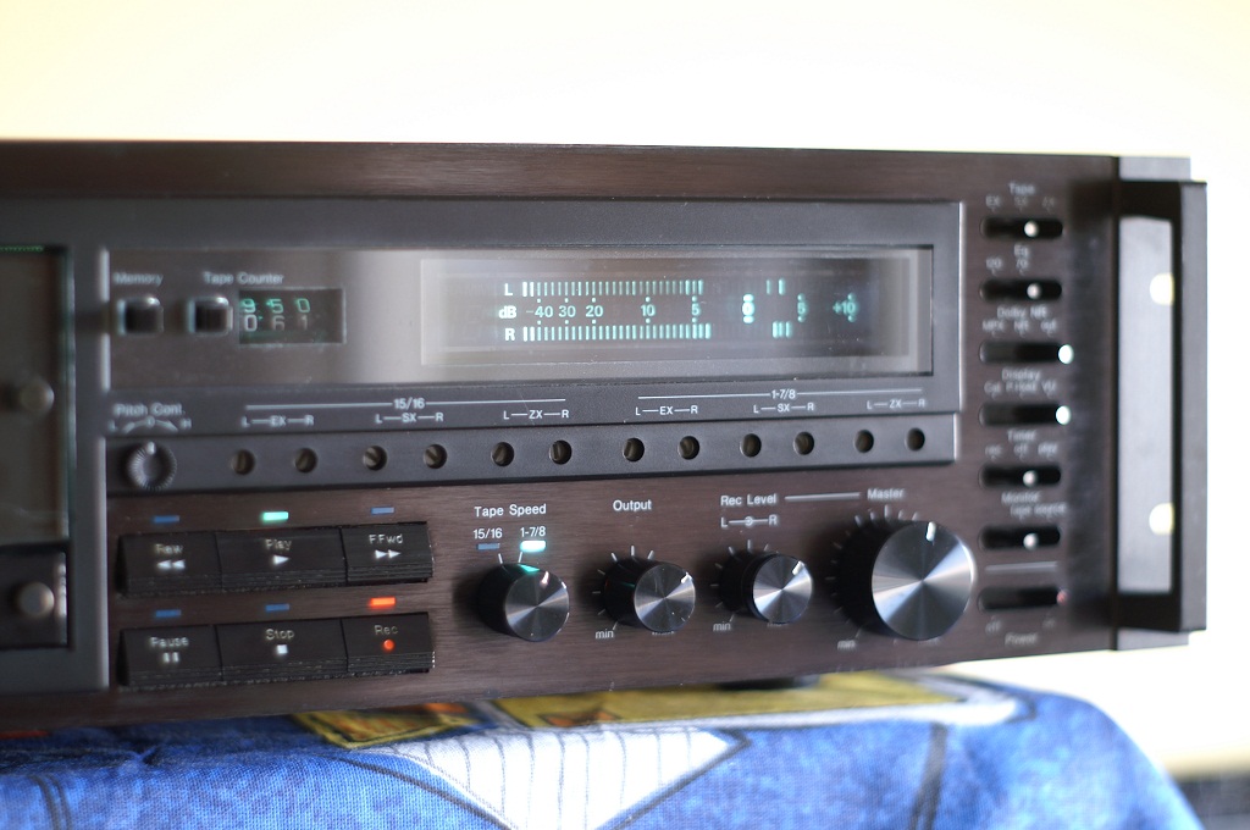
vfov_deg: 18.1
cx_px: 625
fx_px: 2601
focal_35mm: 75
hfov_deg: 27.0
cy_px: 415
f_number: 2
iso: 200
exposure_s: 1/13
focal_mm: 50
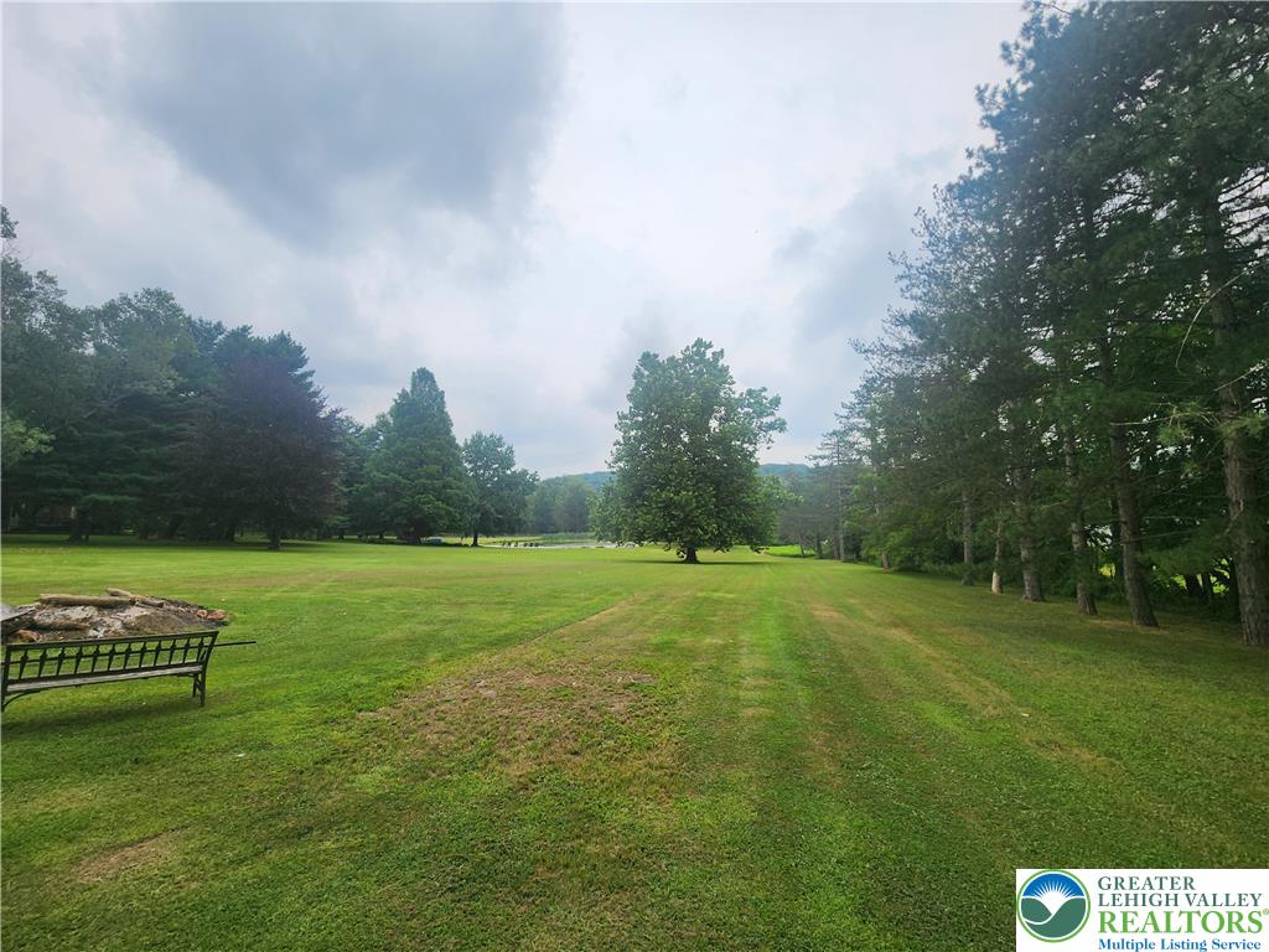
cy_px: 476
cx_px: 634
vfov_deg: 89.9
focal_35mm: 13
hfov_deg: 106.2
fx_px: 477
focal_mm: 2.2
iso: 50
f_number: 2.2
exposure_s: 1/1563
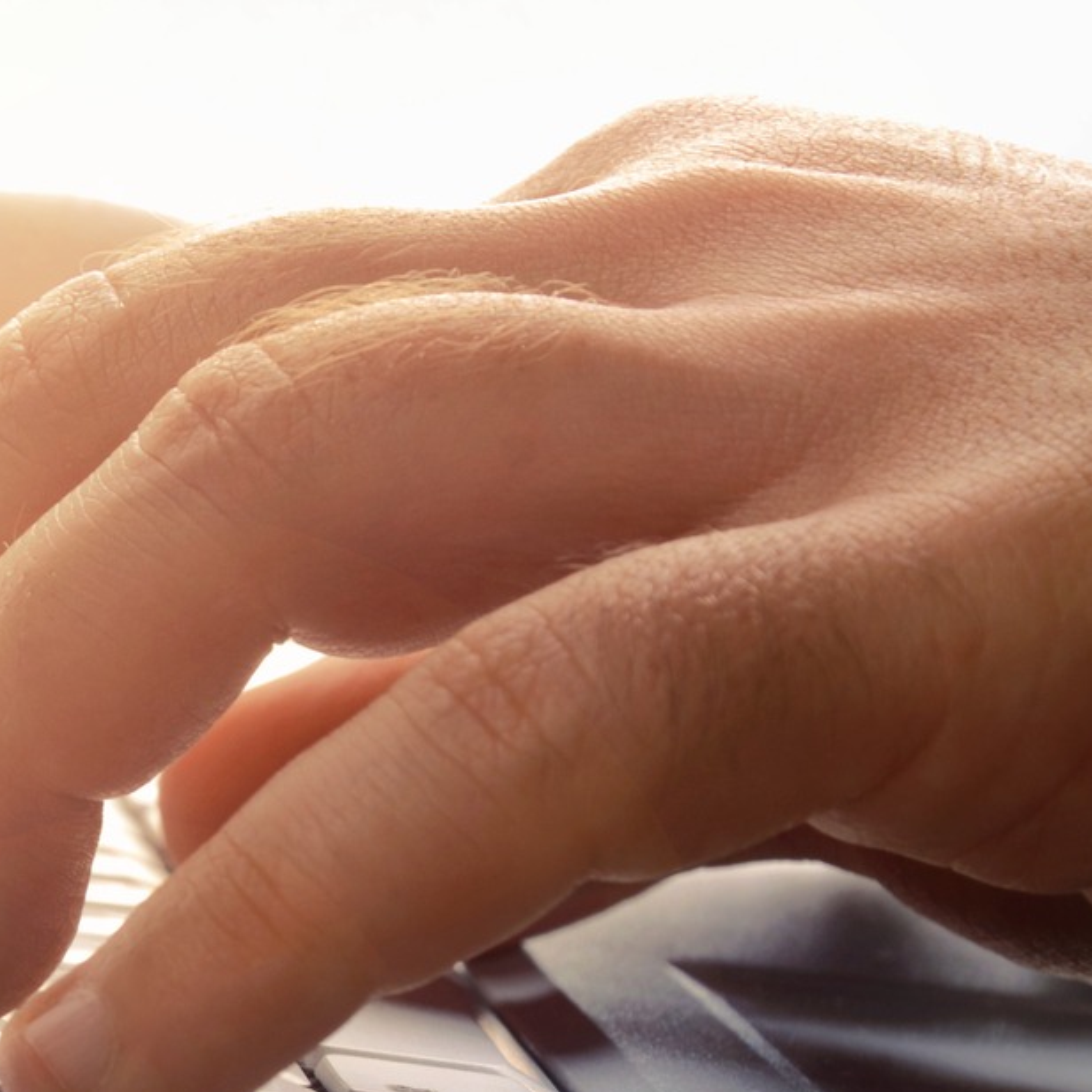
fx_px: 7995
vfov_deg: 7.8
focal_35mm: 224
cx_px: -359
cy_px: 663
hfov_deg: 7.7
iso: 125
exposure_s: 1/125
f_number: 11
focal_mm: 66
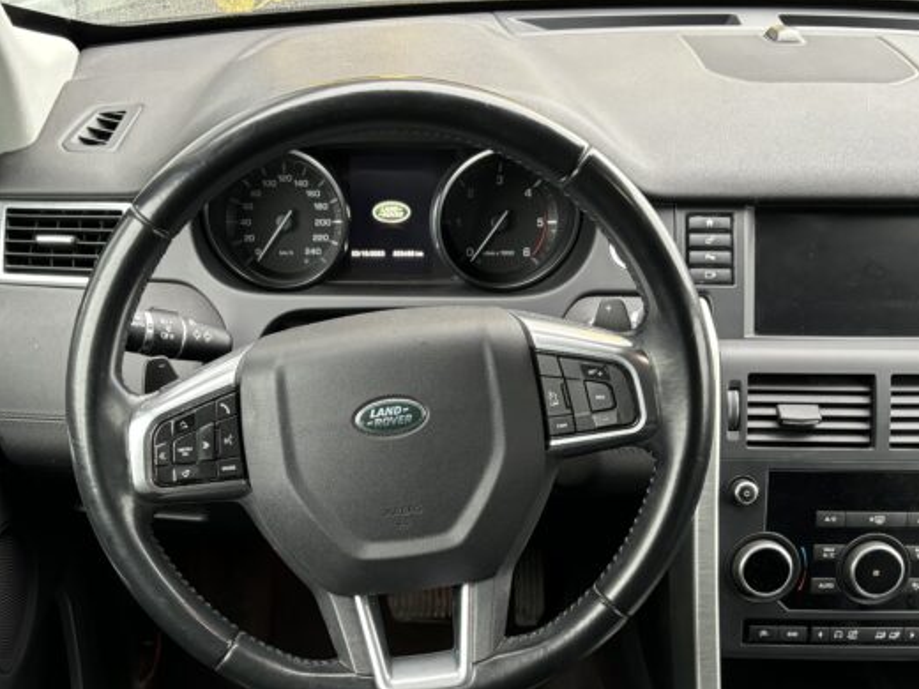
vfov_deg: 35.2
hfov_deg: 46.7
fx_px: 1062
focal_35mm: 40
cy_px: 514
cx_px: 394
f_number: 1.6
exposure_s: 1/33
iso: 400
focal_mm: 5.96
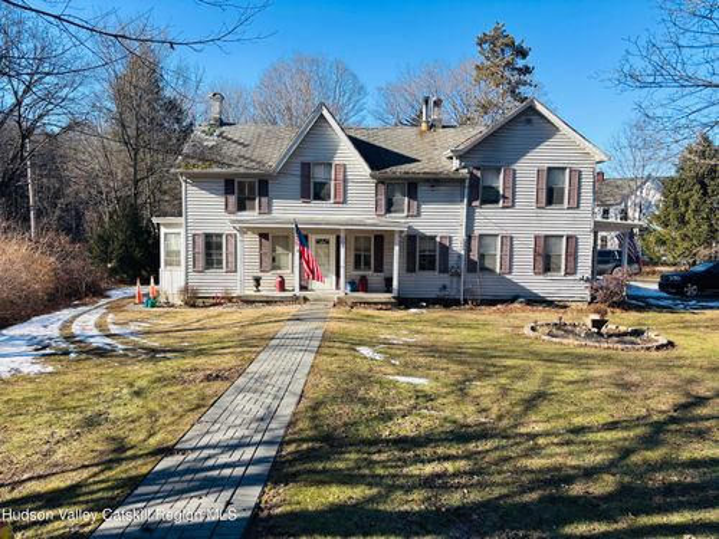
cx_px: 360
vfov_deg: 53.1
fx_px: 540
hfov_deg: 67.3
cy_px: 270
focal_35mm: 26
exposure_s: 1/1667
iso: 50
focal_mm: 5.96
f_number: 1.6
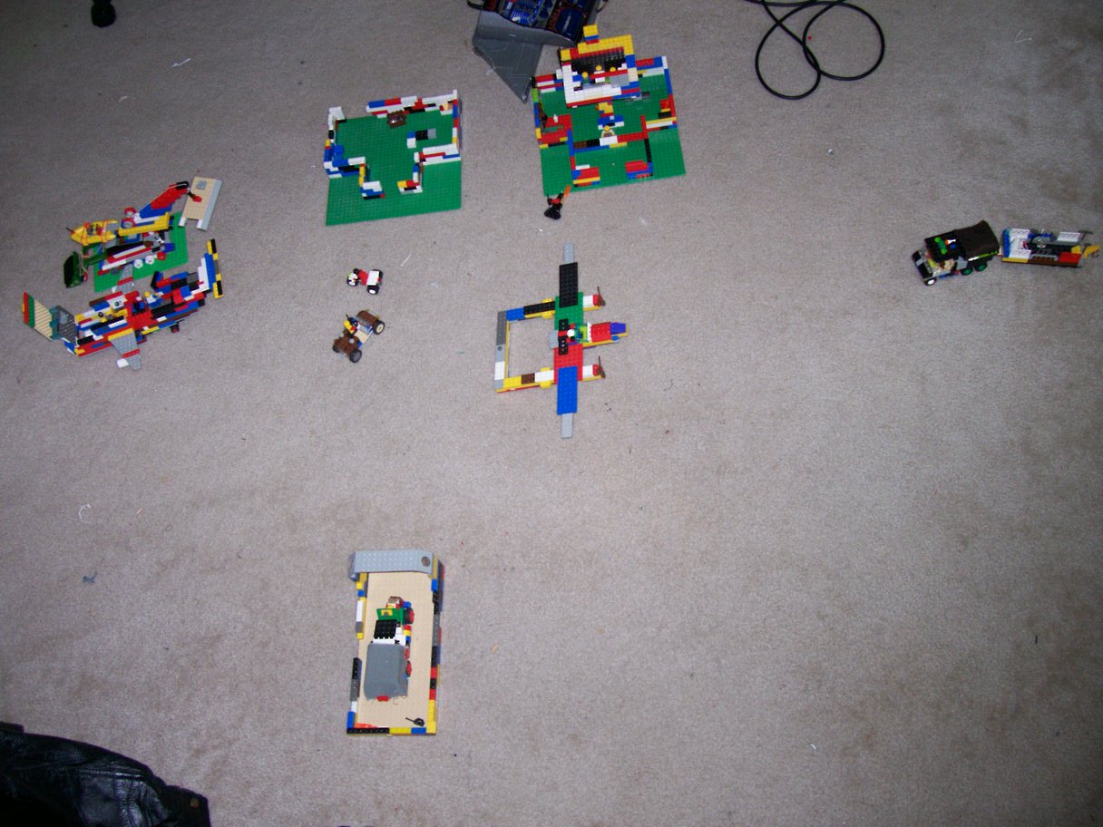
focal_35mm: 34
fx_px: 1083
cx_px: 552
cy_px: 414
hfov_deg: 54.0
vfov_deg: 41.8
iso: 80
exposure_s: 1/64
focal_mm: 5.6
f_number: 2.7
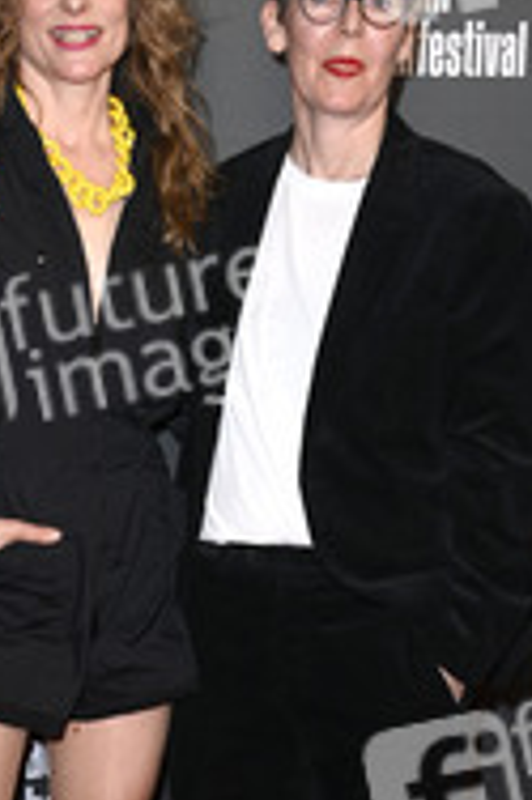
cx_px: 196
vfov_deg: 21.1
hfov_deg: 14.2
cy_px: 562
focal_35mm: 96
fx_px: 2132
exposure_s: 1/250
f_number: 6.3
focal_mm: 45
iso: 1250
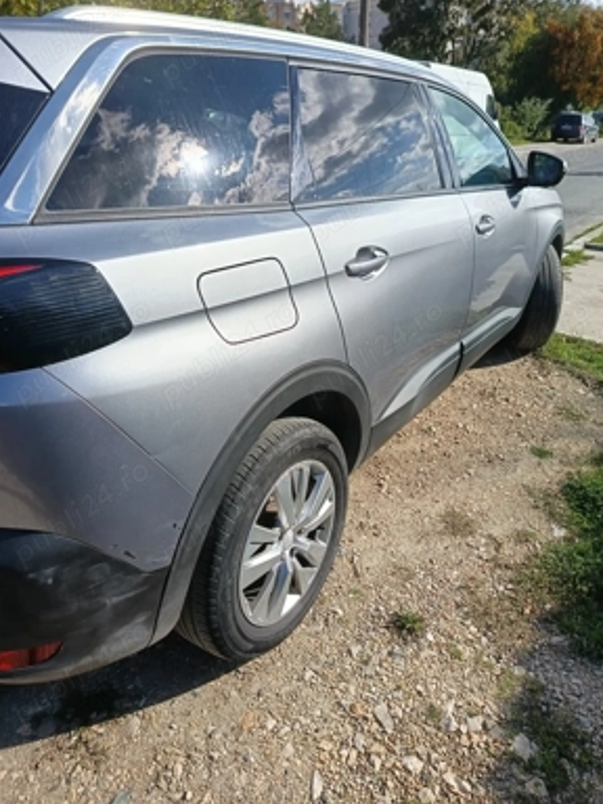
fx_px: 581
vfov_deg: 69.4
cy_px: 387
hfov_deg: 54.9
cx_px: 302
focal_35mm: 25
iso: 100
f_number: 1.75
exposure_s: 1/483
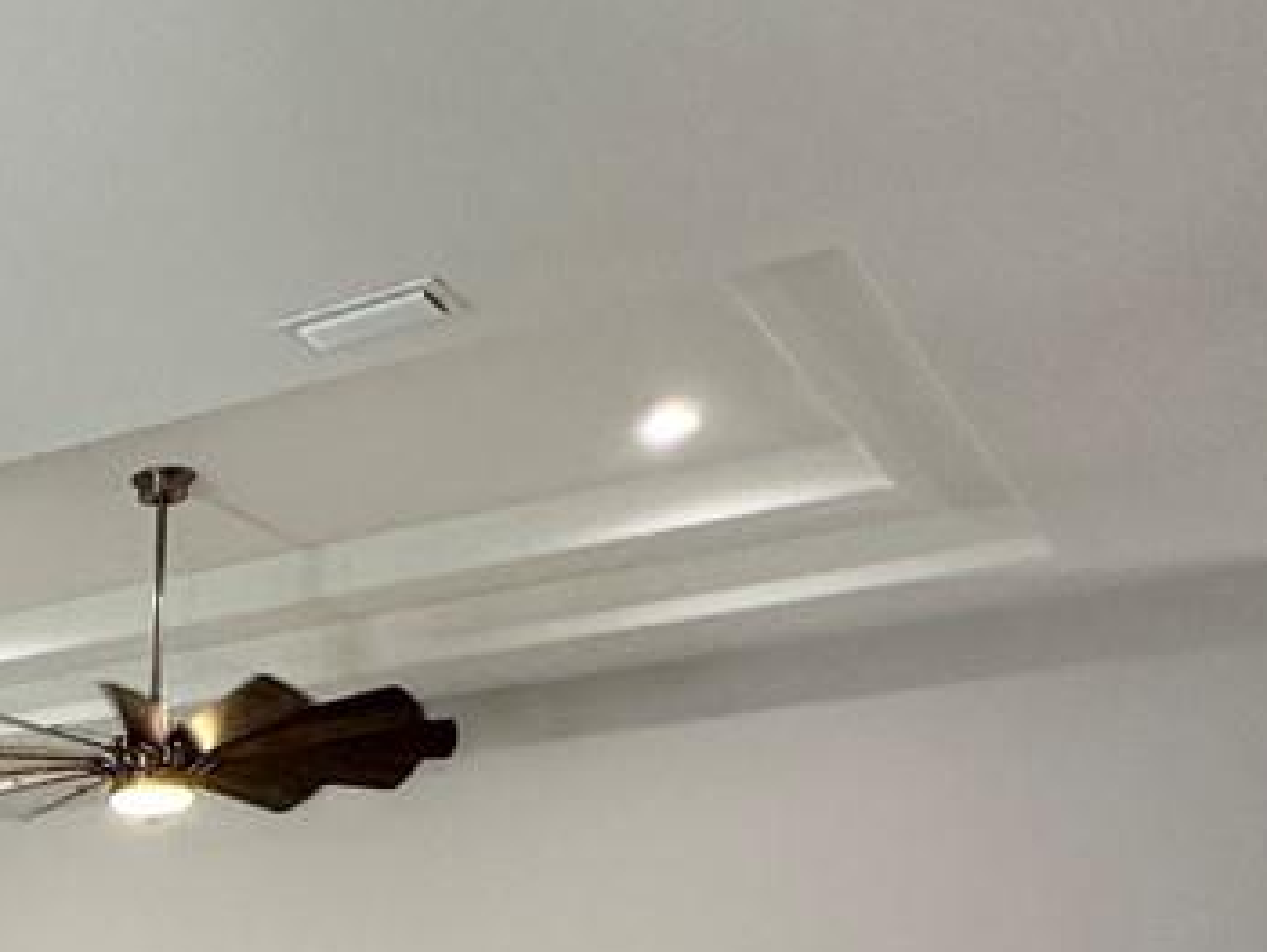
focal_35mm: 64
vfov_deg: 19.3
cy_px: 1524
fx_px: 2344
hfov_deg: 24.3
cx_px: -590
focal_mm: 2.22
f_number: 2.2
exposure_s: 1/120
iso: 125
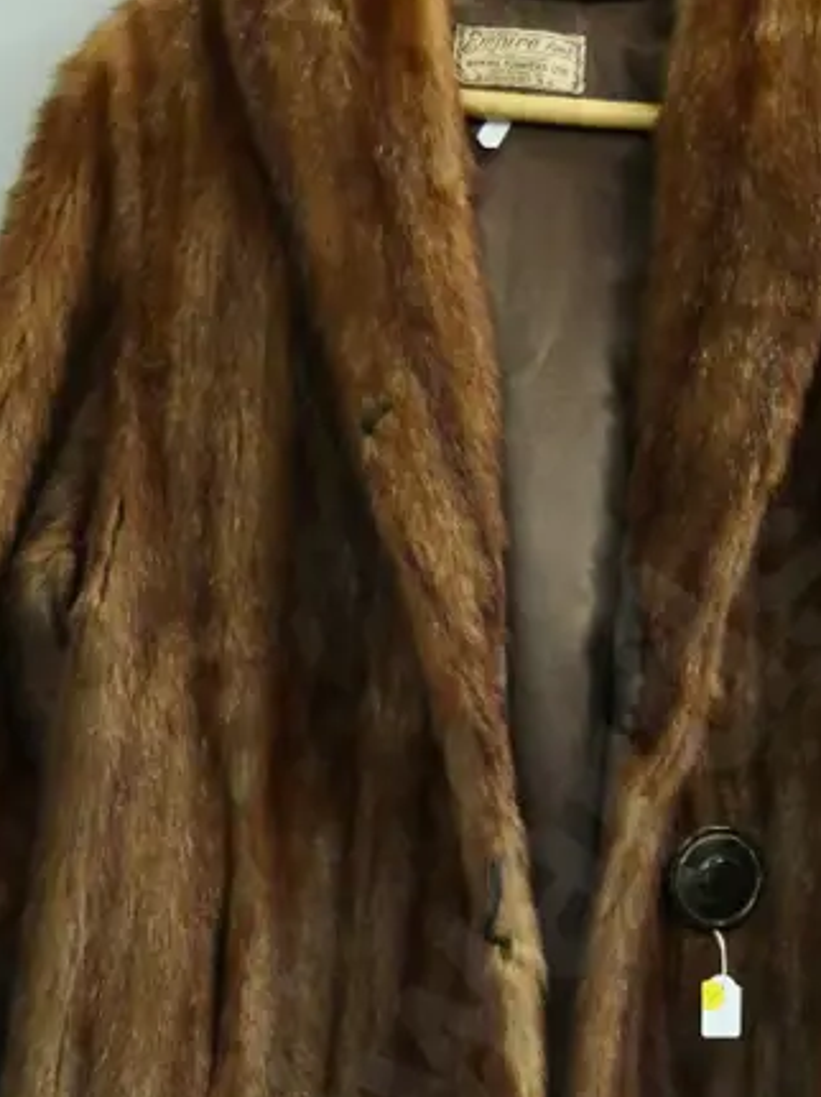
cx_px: 484
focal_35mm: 81
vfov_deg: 23.5
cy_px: 990
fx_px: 2564
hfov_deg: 18.2
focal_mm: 17
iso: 3200
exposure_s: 1/80
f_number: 4.2
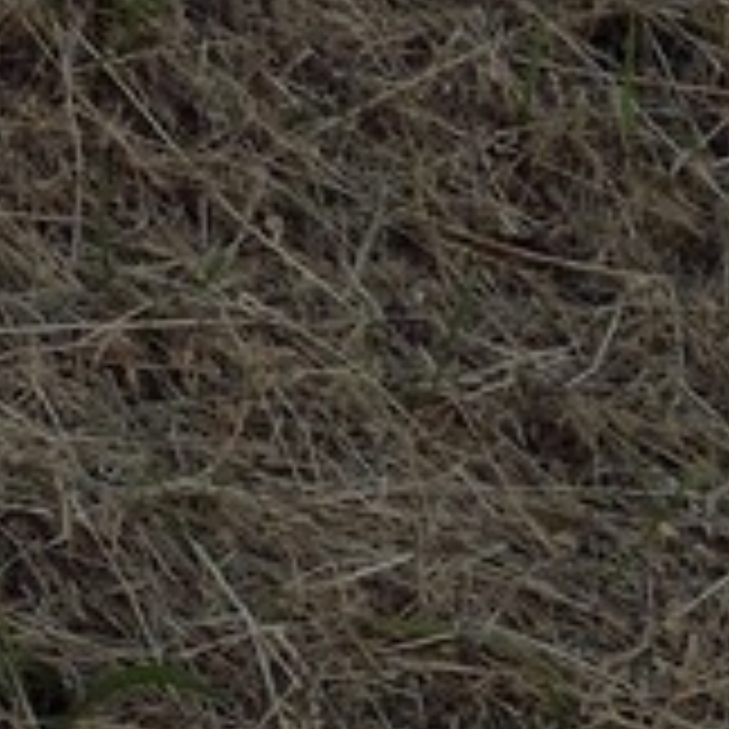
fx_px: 11198
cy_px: -1148
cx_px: -2619
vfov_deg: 3.7
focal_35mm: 470
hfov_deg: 3.5
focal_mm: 56
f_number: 10
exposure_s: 1/160
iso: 200
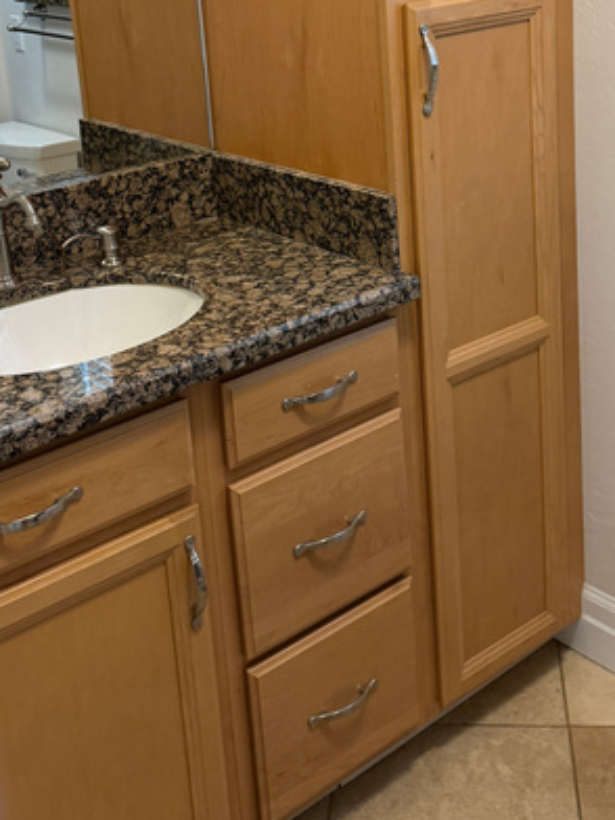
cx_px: 347
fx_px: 1113
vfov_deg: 38.6
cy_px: 144
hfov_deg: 30.8
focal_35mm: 47
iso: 320
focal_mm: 6.76
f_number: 1.78
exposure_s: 1/60
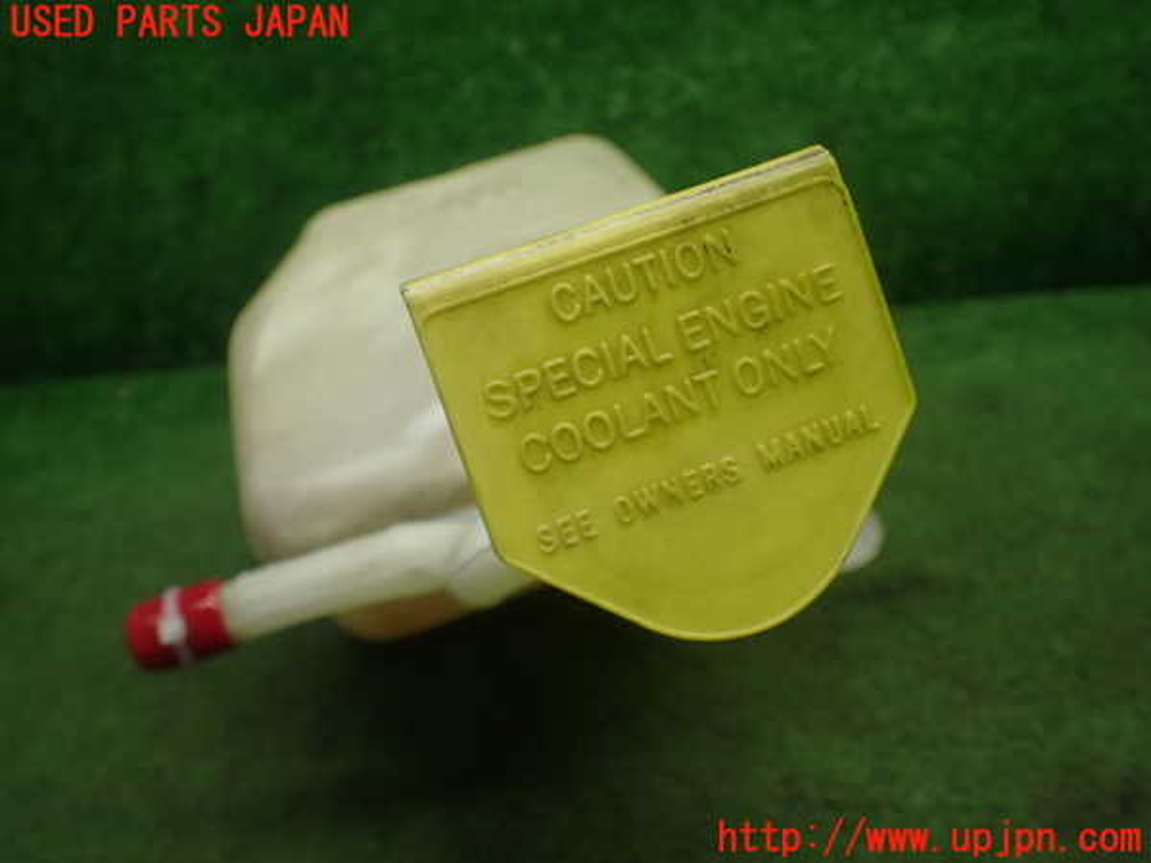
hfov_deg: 60.0
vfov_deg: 46.8
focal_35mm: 30
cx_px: 576
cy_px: 432
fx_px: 998
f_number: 2.3
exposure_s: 1/125
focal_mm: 5.4
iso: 250
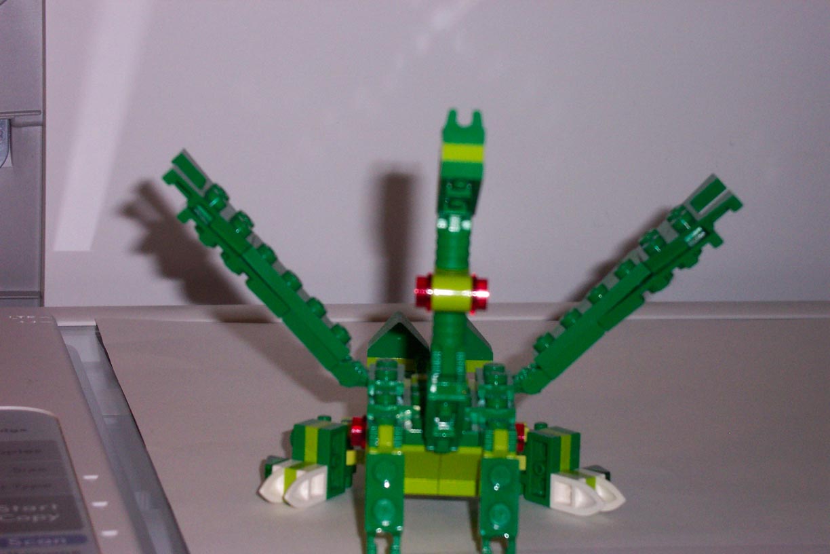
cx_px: 415
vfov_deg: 13.0
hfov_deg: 19.5
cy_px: 277
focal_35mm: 105
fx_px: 2421
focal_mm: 21.2
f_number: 4.7
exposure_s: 1/90
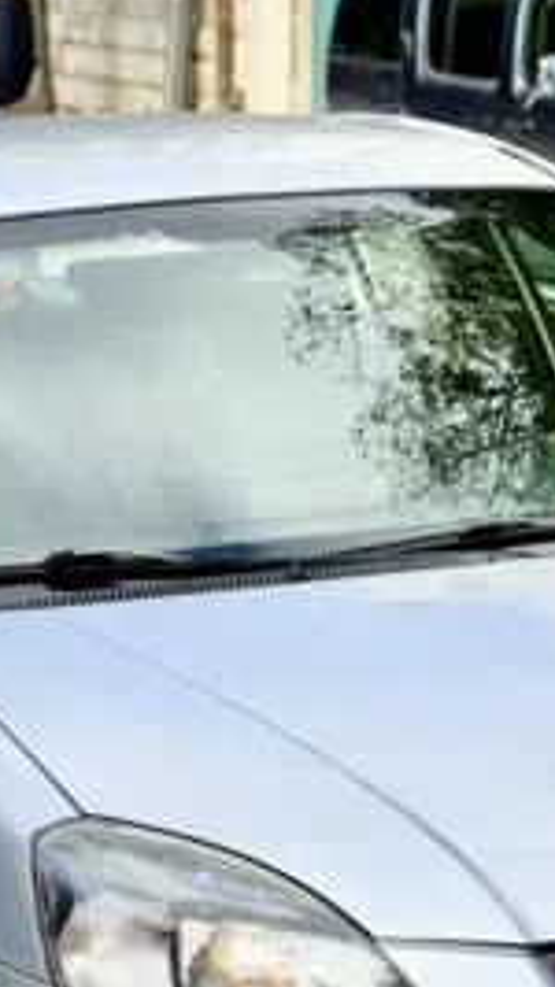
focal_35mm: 141
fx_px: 3692
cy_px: 370
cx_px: 422
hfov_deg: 8.6
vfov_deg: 15.2
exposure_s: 1/2667
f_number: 1.78
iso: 80
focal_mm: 6.76
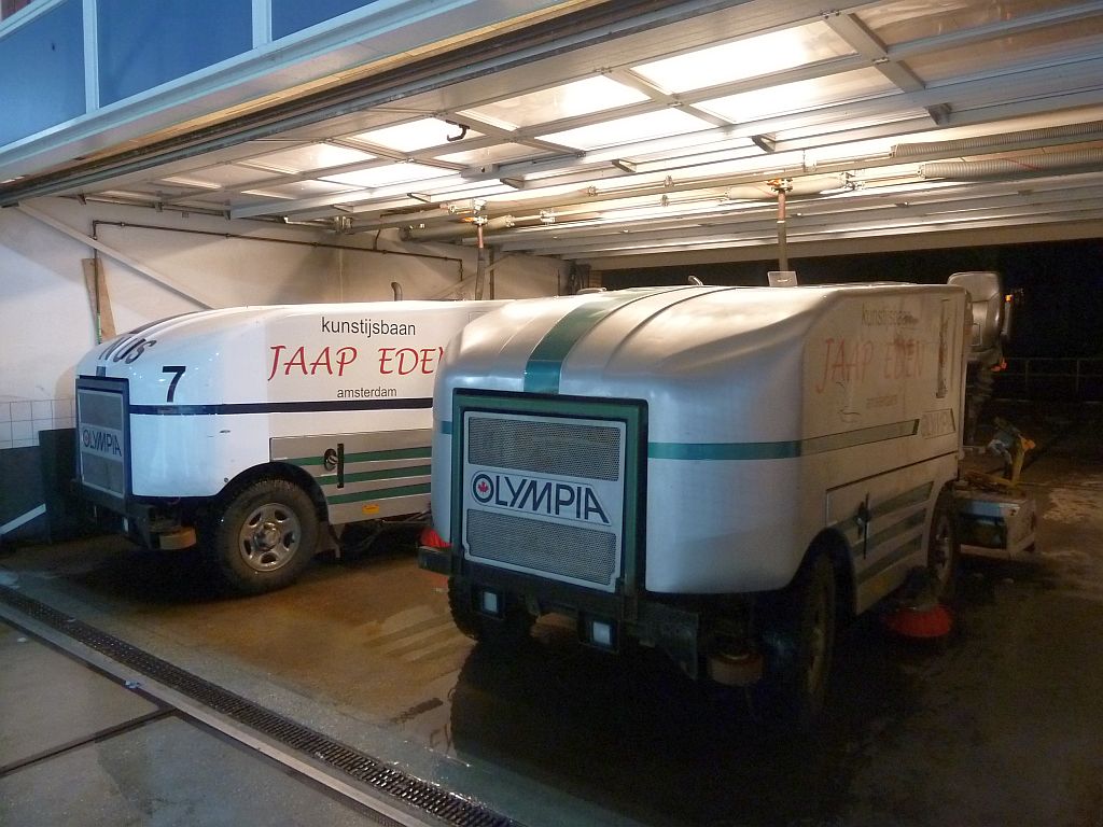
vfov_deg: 54.9
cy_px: 414
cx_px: 552
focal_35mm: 25
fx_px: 797
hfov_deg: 69.4
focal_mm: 4.1
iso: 400
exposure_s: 1/8
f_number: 3.3
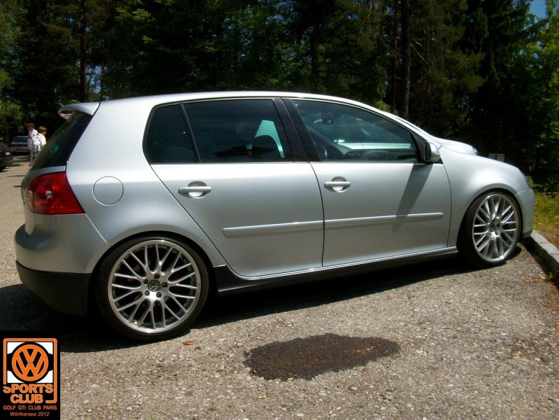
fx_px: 549
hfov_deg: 54.0
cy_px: 210
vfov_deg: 41.8
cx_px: 280
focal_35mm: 34
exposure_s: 1/575
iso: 80
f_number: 5.5
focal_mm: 5.7
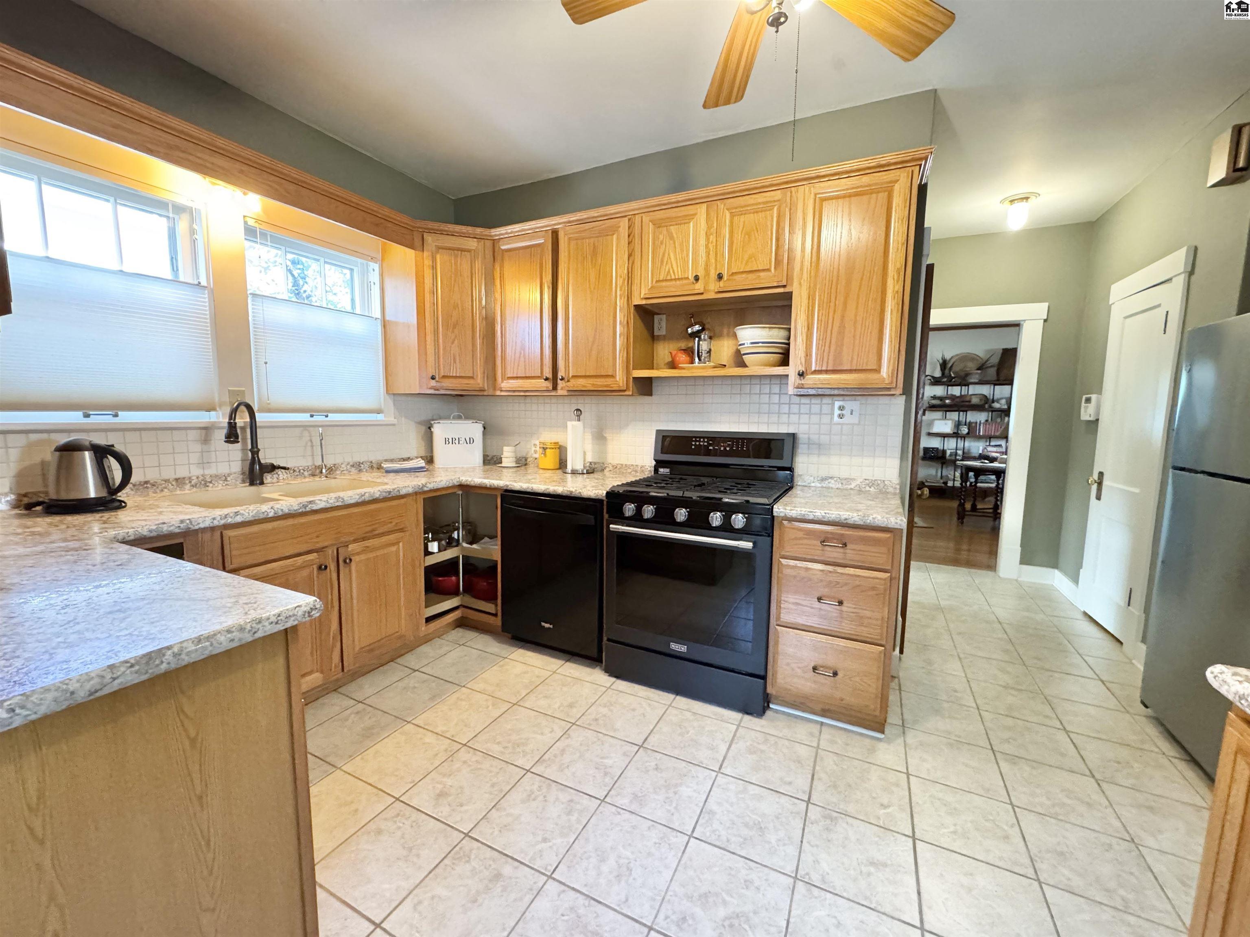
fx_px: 506
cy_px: 468
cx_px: 625
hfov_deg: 102.1
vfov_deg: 85.7
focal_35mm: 14
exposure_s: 1/60
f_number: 2.2
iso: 800
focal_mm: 2.22
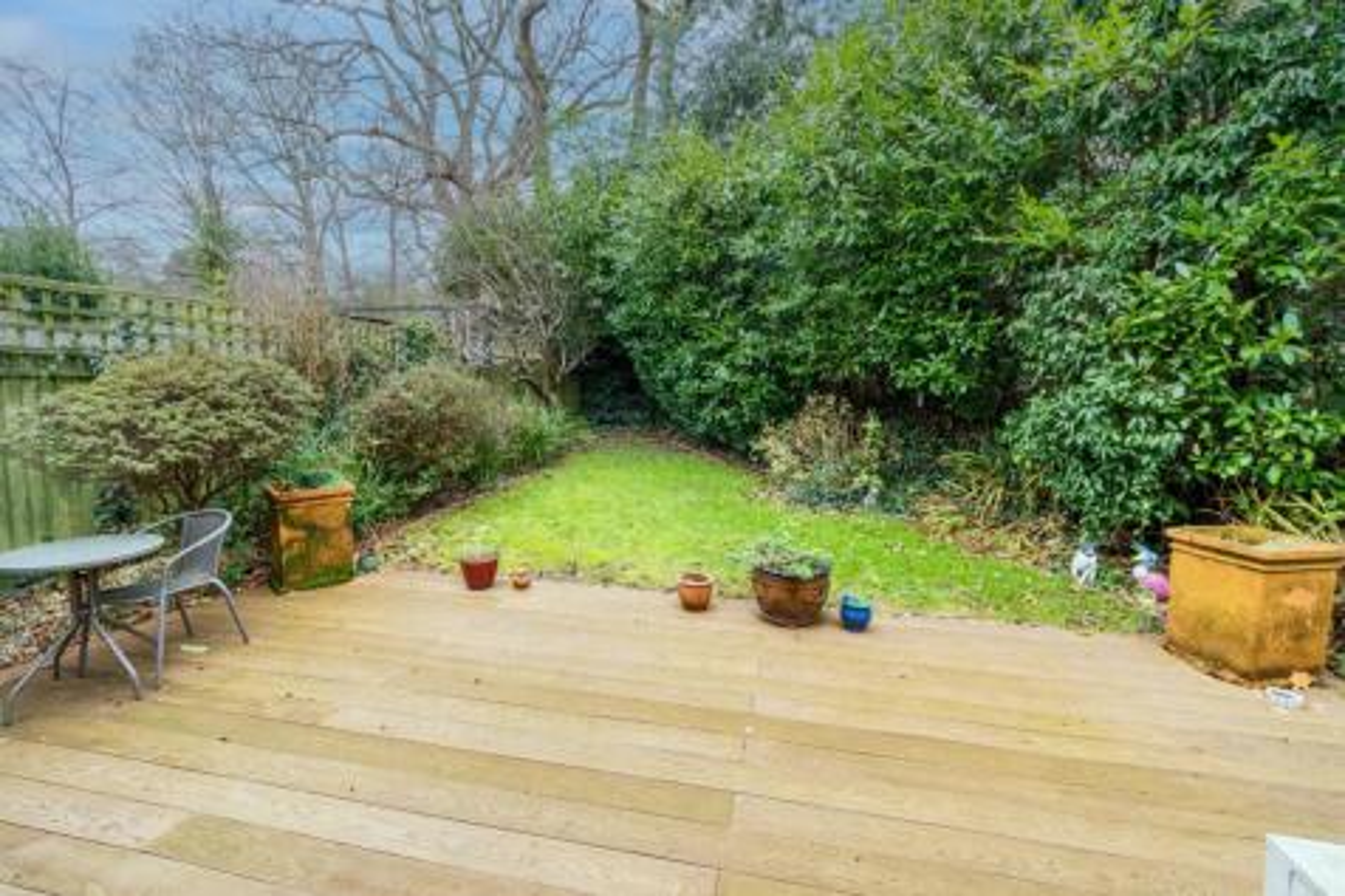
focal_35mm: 15
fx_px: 560
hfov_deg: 100.4
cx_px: 672
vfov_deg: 77.3
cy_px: 448
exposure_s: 1/50
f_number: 8
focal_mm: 10
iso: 400
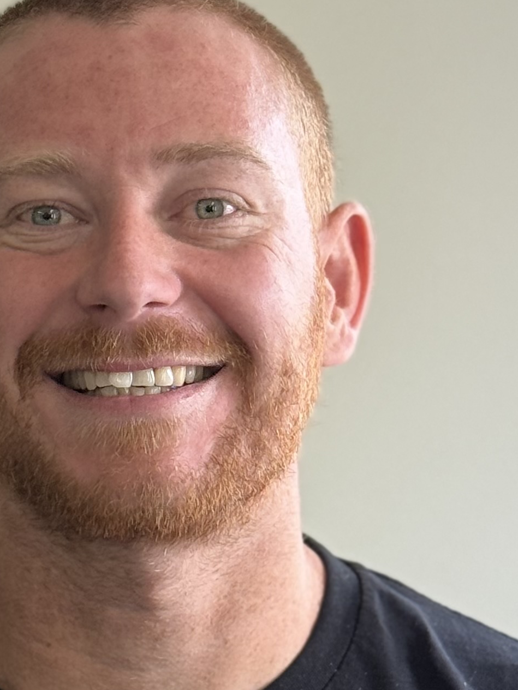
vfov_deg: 12.9
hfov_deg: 9.7
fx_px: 3052
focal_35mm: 153
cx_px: 184
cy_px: 375
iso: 80
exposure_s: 1/100
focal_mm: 6.76
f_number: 1.78
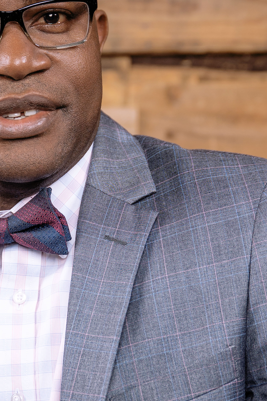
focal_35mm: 115
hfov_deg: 11.9
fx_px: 1281
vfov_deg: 17.8
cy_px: 194
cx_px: 55
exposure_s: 1/160
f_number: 2.8
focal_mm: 43
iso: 100
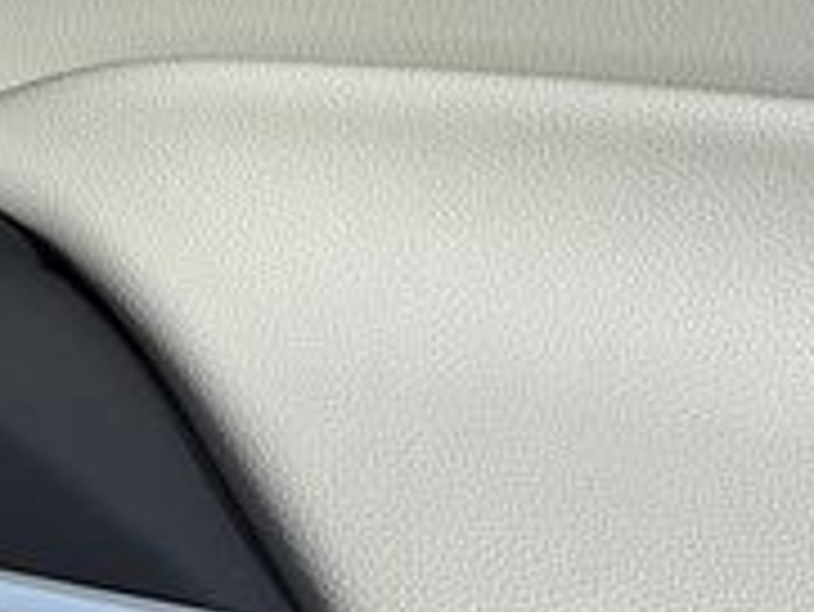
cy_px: -36
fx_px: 2000
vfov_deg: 16.9
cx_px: -36
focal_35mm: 85
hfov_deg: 22.0
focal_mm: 6.76
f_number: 1.78
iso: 80
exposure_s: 1/3759
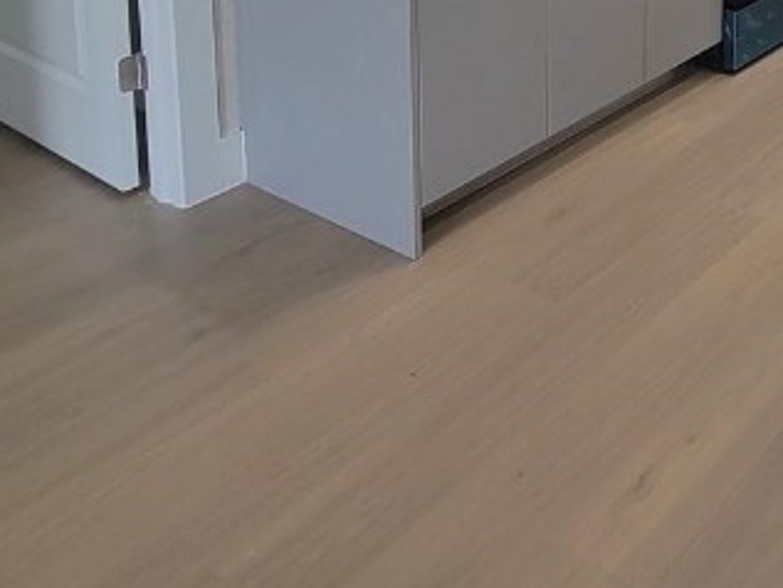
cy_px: -237
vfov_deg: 27.0
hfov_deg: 36.9
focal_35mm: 42
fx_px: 950
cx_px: 882
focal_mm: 2.2
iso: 125
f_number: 2.2
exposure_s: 1/60
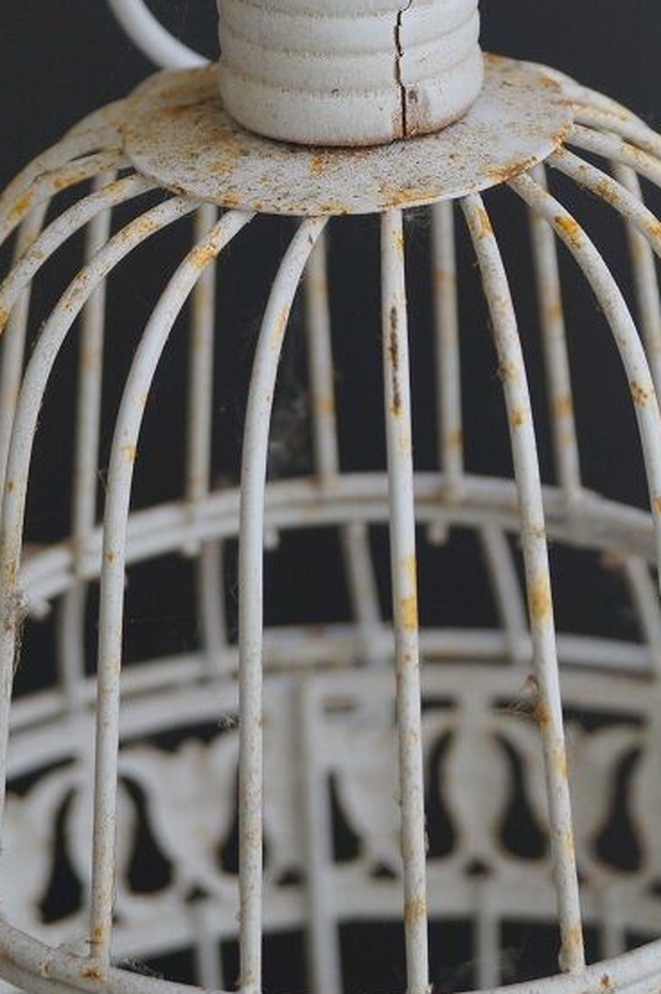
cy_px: 172
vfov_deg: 17.1
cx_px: 373
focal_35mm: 119
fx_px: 3281
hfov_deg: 11.5
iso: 320
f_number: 5.6
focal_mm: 45
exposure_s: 1/80
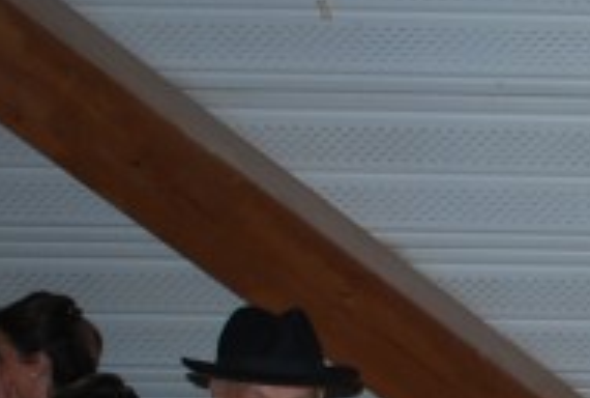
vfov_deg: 10.8
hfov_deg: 14.7
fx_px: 2072
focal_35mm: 126
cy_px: 462
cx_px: 960
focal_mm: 20
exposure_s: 1/60
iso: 200
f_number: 3.8
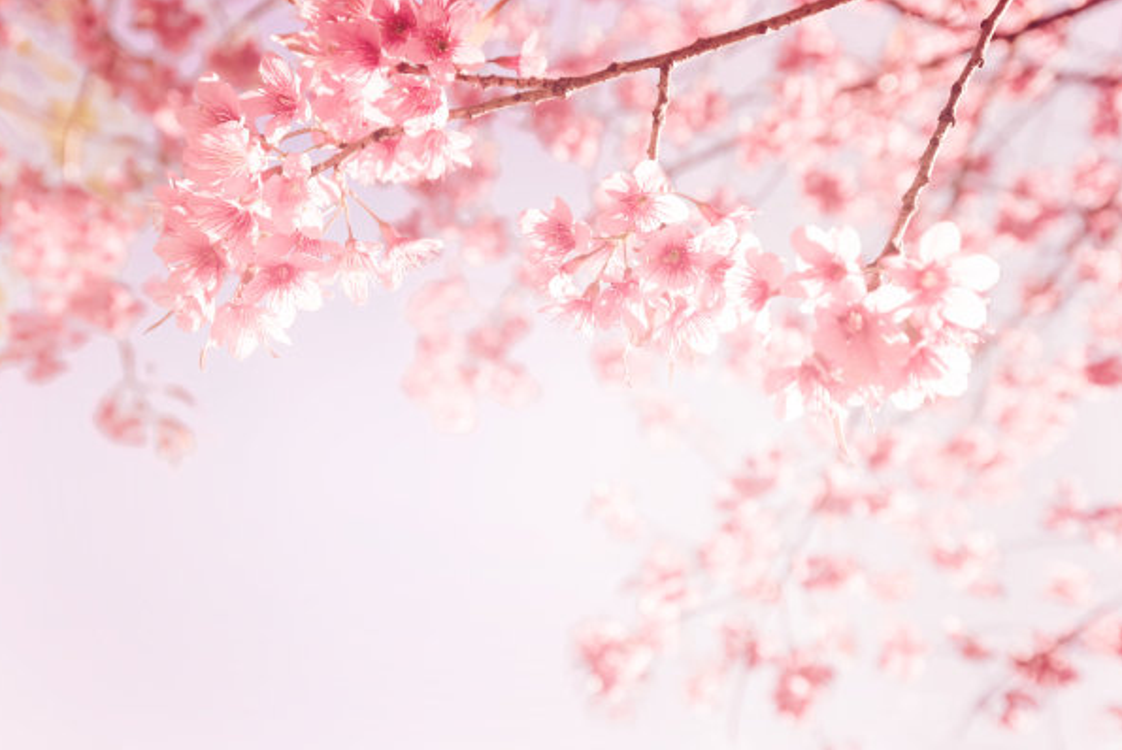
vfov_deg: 37.0
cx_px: 564
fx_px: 1123
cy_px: 382
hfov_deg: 53.1
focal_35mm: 36
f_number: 5.6
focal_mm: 35
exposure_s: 1/1000
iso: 200
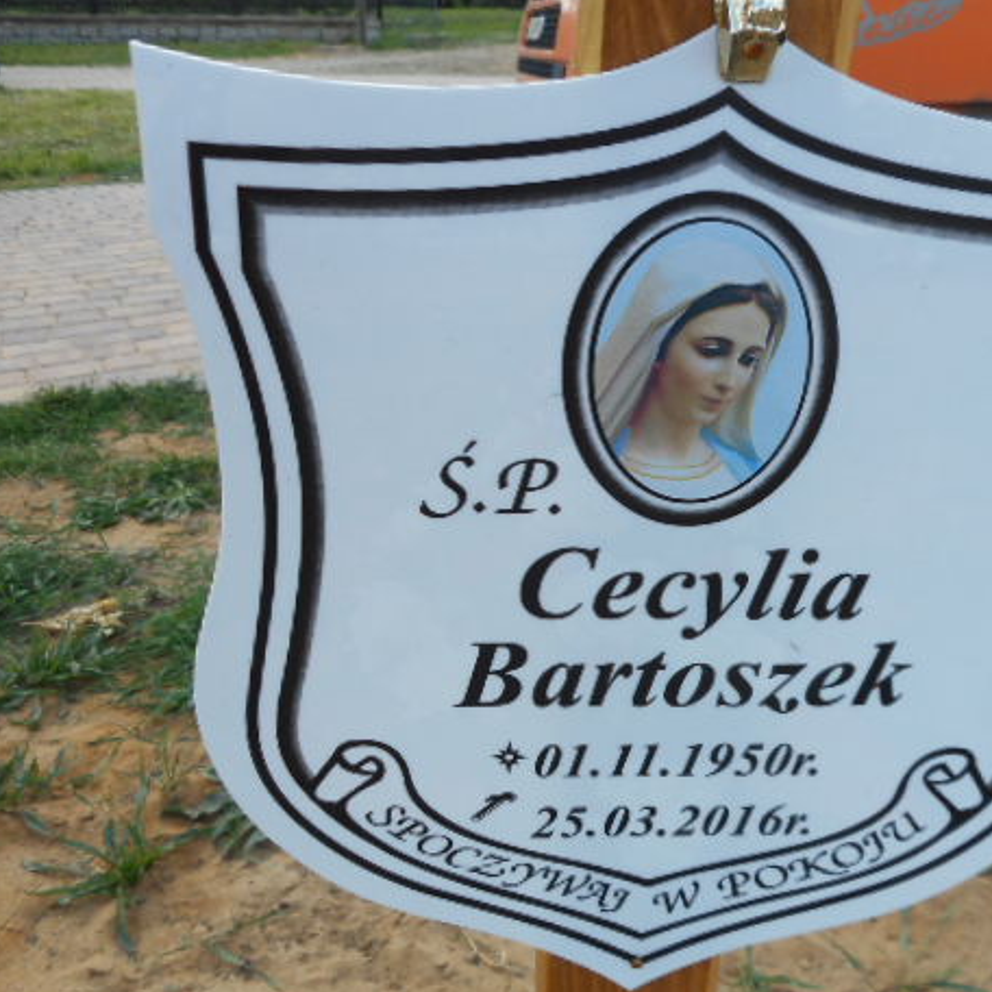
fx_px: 1005
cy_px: 498
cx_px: 581
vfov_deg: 52.5
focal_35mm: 31
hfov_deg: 52.3
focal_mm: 4.5
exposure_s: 1/250
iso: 80
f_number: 3.7
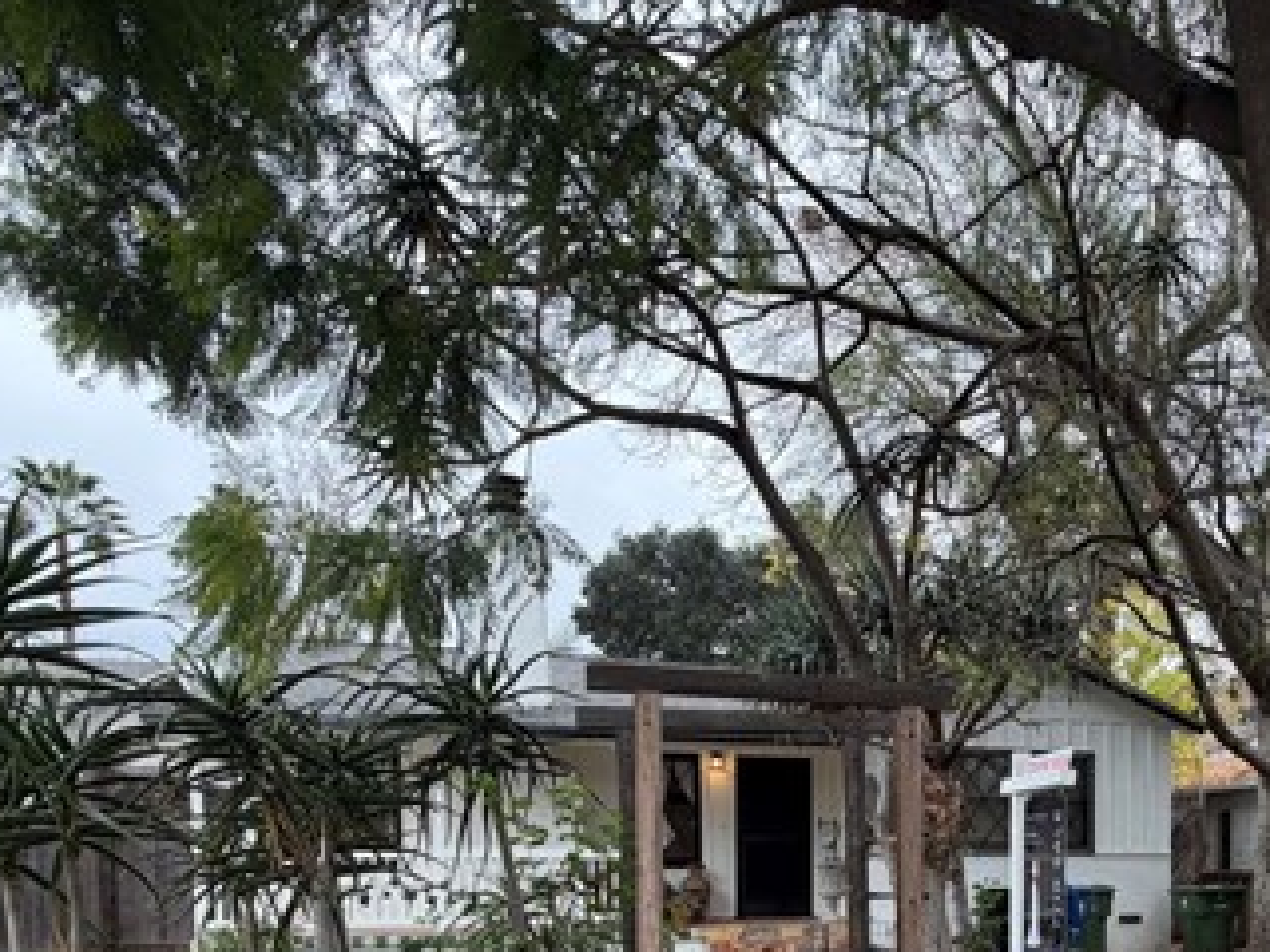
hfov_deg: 60.3
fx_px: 1027
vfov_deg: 43.7
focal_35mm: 28
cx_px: 941
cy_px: 916
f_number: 2.2
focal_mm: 2.22
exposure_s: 1/121
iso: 64
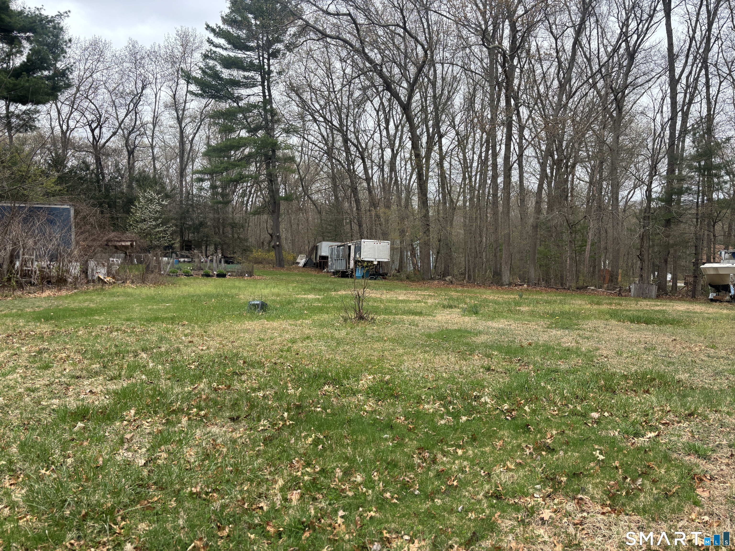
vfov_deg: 53.1
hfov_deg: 67.3
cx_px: 368
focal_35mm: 26
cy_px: 276
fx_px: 552
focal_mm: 5.96
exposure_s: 1/1080
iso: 50
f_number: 1.6
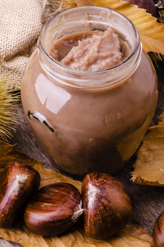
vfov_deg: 13.7
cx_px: 82
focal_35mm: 150
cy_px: 124
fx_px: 1030
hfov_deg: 9.1
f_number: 22
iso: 100
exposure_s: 1/200
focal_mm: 100
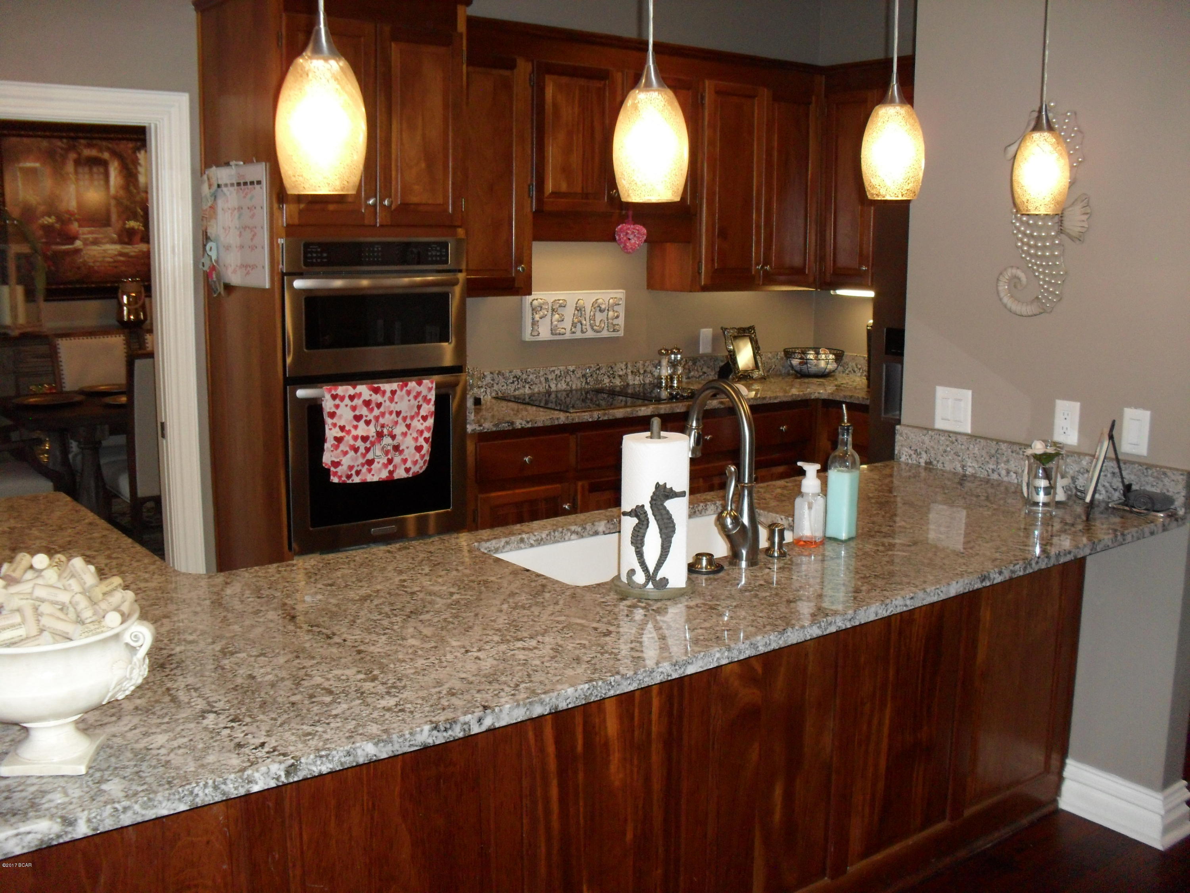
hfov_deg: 52.6
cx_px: 595
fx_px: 1203
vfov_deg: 40.7
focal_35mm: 35
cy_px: 446
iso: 240
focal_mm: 6.3
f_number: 3.2
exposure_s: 1/45
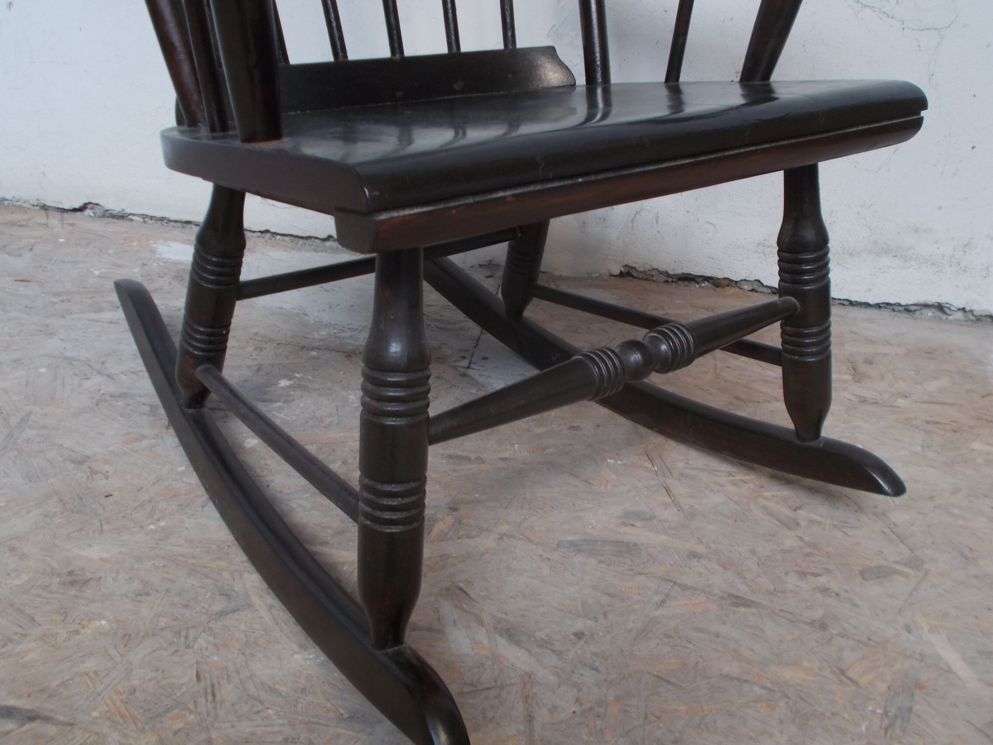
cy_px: 372
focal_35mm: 34
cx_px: 496
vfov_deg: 41.8
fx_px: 975
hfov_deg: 54.0
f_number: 3.6
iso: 160
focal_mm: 6
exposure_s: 1/25
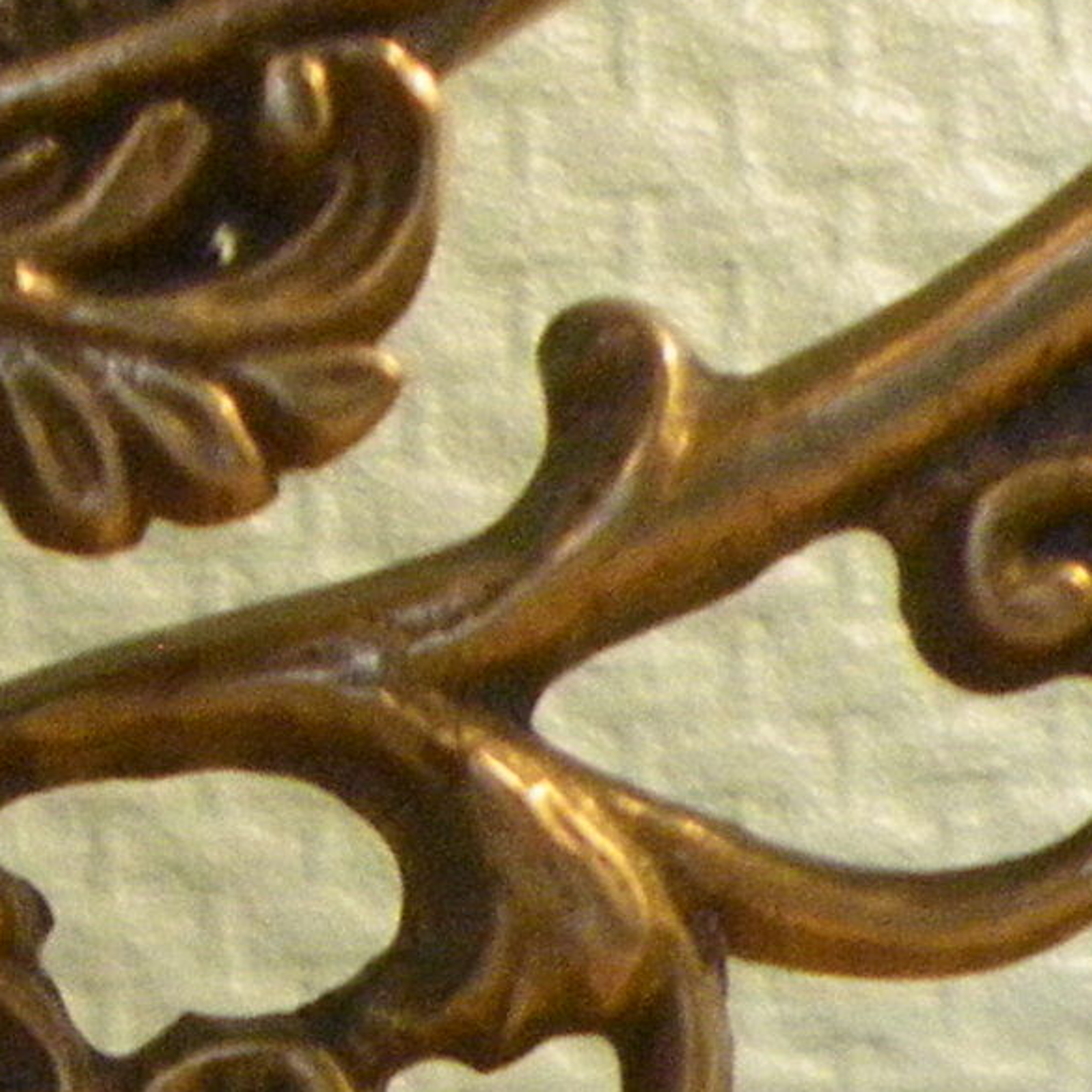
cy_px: 2562
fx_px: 6032
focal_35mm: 169
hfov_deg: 9.8
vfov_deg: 9.3
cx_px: -939
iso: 200
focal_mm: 4.9
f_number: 2.6
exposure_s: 1/60
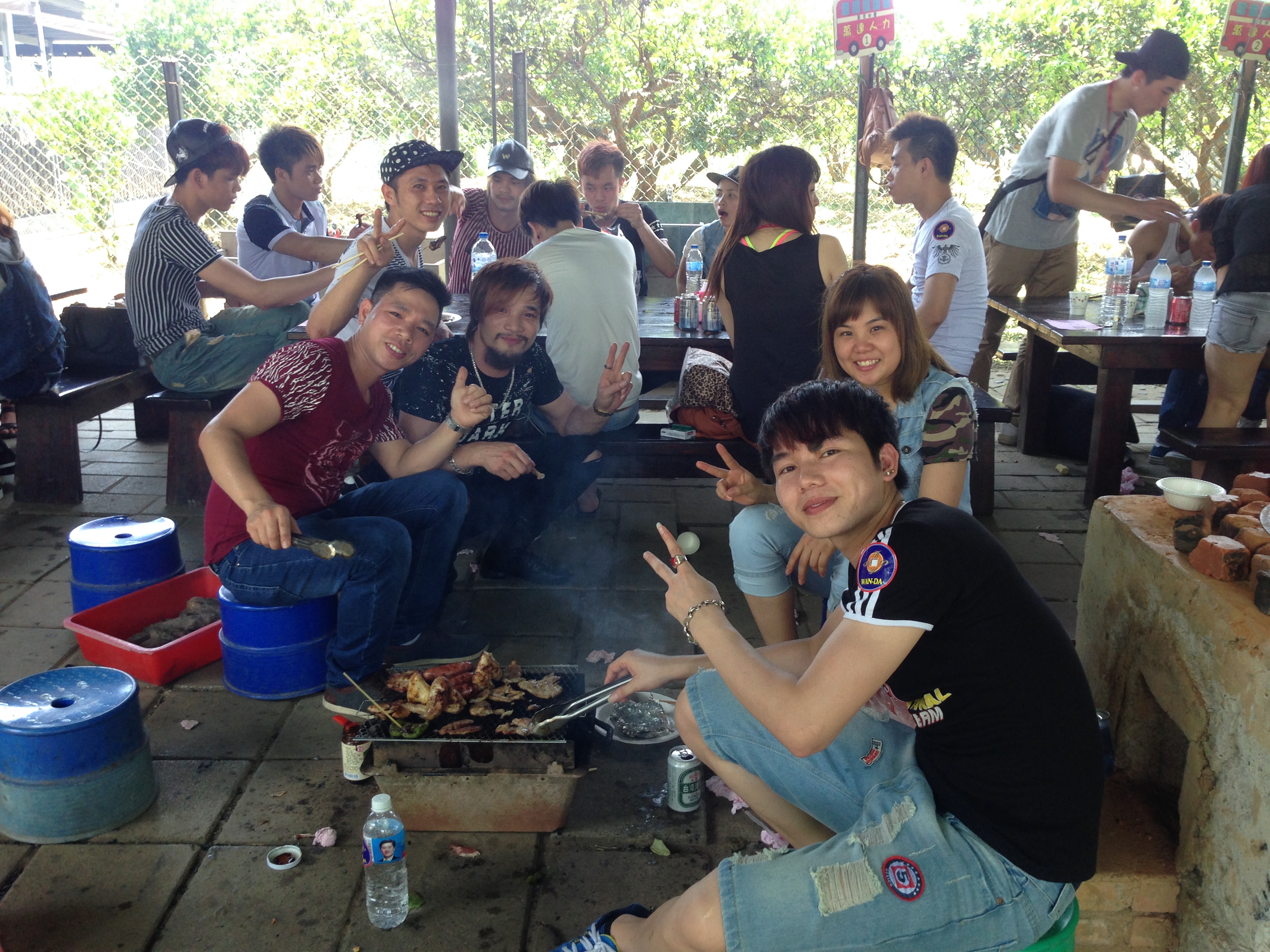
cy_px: 476
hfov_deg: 55.4
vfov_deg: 42.9
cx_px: 635
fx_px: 1211
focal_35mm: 33
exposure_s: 1/60
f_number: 2.4
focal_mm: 4.12
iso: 64
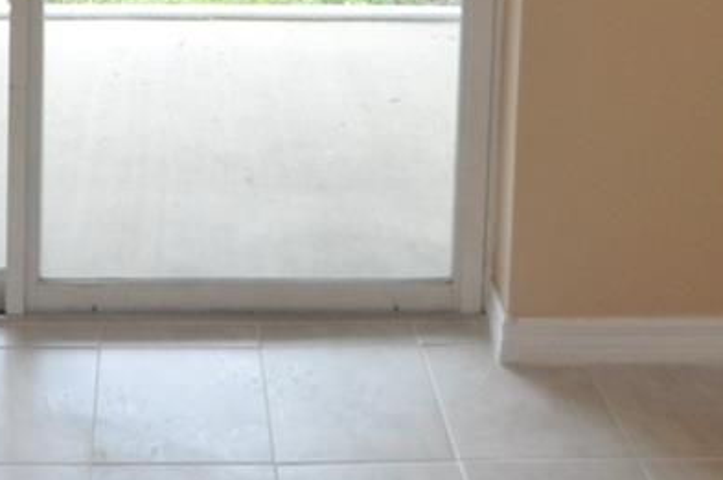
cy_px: -331
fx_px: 1224
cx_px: 210
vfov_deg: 18.4
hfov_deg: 32.5
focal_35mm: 61
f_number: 4
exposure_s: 1/60
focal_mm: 10
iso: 560
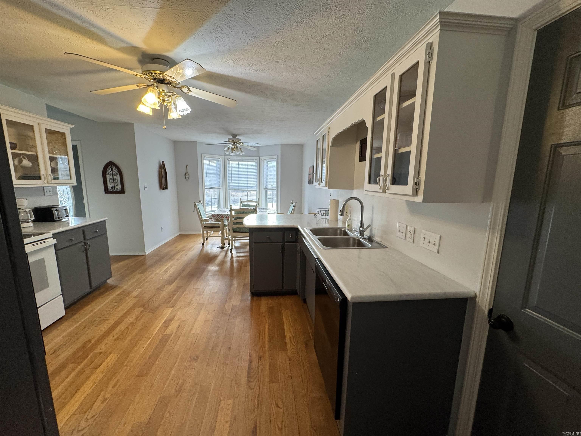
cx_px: 290
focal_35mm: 14
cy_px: 218
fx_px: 235
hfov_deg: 102.1
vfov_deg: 85.7
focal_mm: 2.22
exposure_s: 1/120
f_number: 2.2
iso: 200
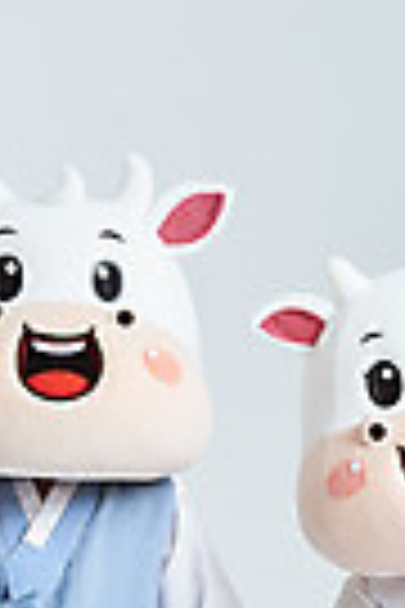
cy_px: 315
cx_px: 268
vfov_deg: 9.9
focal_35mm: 207
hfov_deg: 6.6
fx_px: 3493
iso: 100
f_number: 11
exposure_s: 1/125
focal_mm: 70
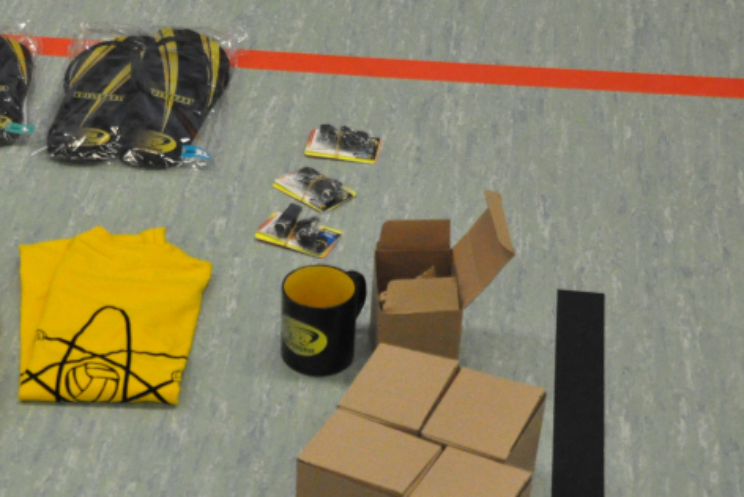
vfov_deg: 15.0
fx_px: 1881
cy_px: 333
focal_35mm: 91
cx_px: 77
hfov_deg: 21.9
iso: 3200
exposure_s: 1/400
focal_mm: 28
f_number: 4
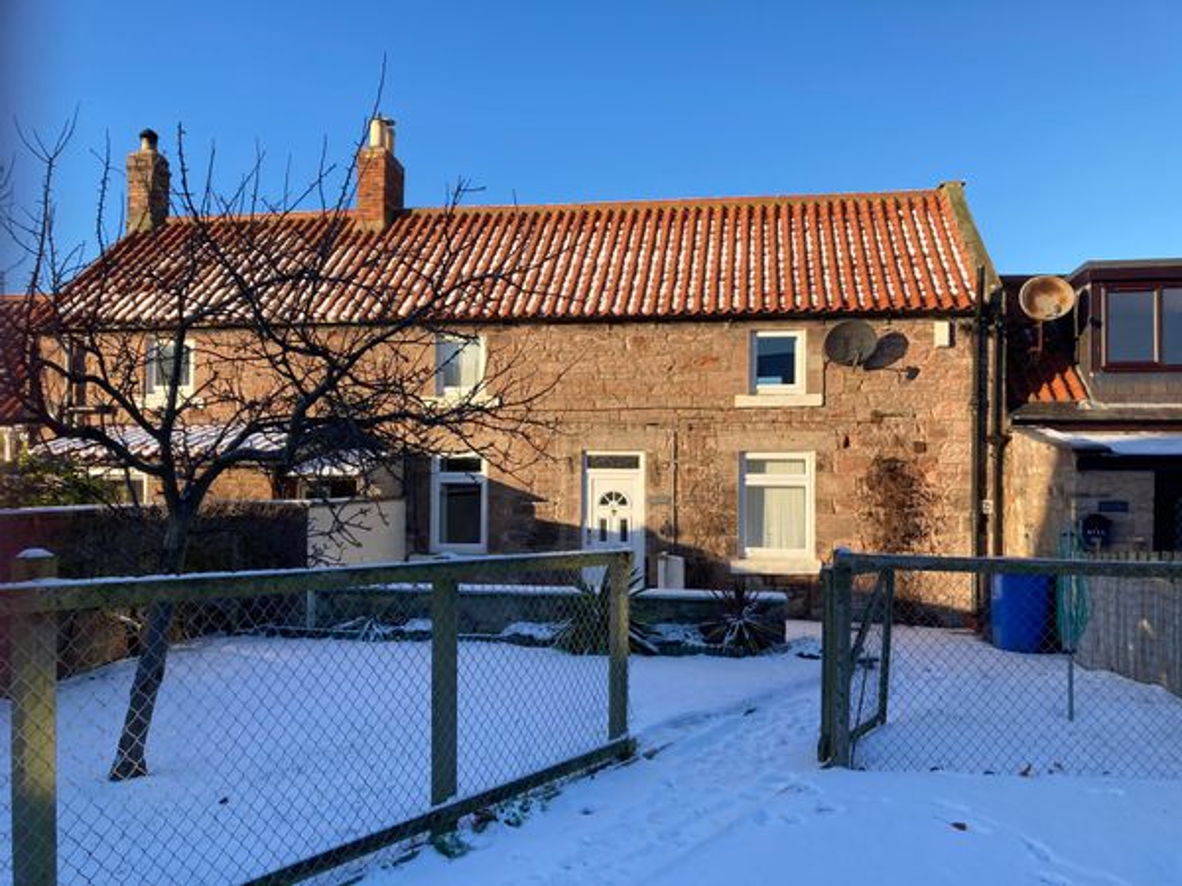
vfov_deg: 49.7
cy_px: 443
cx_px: 591
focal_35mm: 28
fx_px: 956
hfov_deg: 63.4
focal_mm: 3.99
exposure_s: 1/827
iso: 20
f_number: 1.8
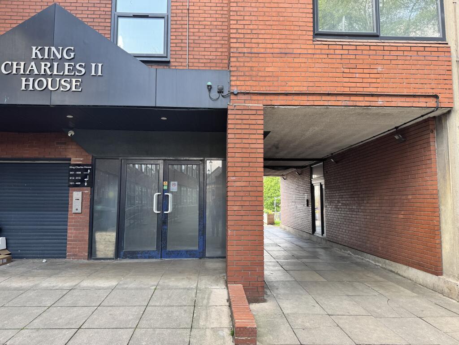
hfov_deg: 71.6
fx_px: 318
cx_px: 230
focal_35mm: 24
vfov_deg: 56.8
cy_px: 172
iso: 80
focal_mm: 6.76
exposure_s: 1/121
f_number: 1.78
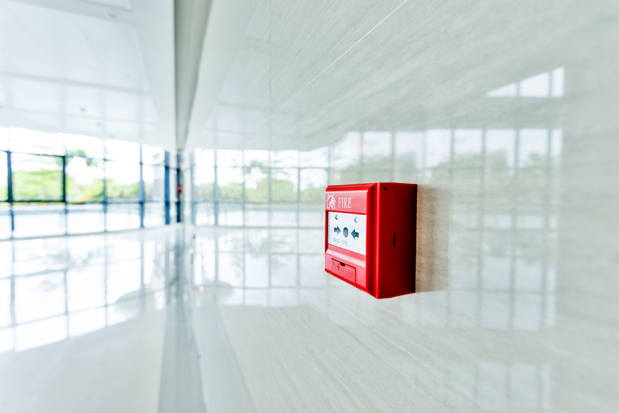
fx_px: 310
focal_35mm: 18
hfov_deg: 90.0
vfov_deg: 67.4
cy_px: 206
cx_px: 310
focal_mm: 18
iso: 640
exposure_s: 1/200
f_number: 4
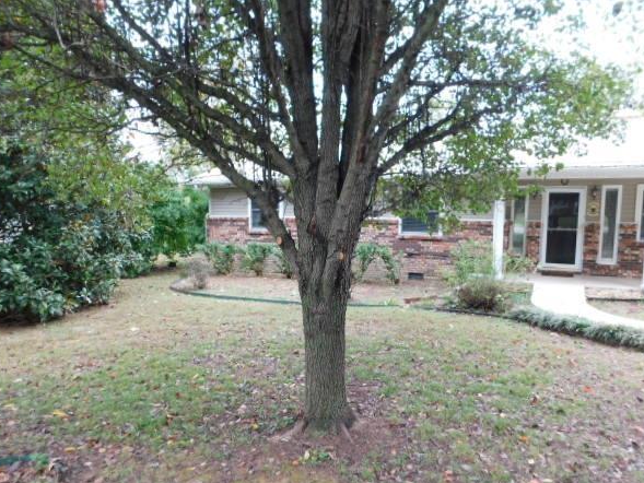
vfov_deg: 54.8
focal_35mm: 25
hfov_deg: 69.4
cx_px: 333
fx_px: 465
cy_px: 261
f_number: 3
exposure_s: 1/50
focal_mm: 4
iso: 125
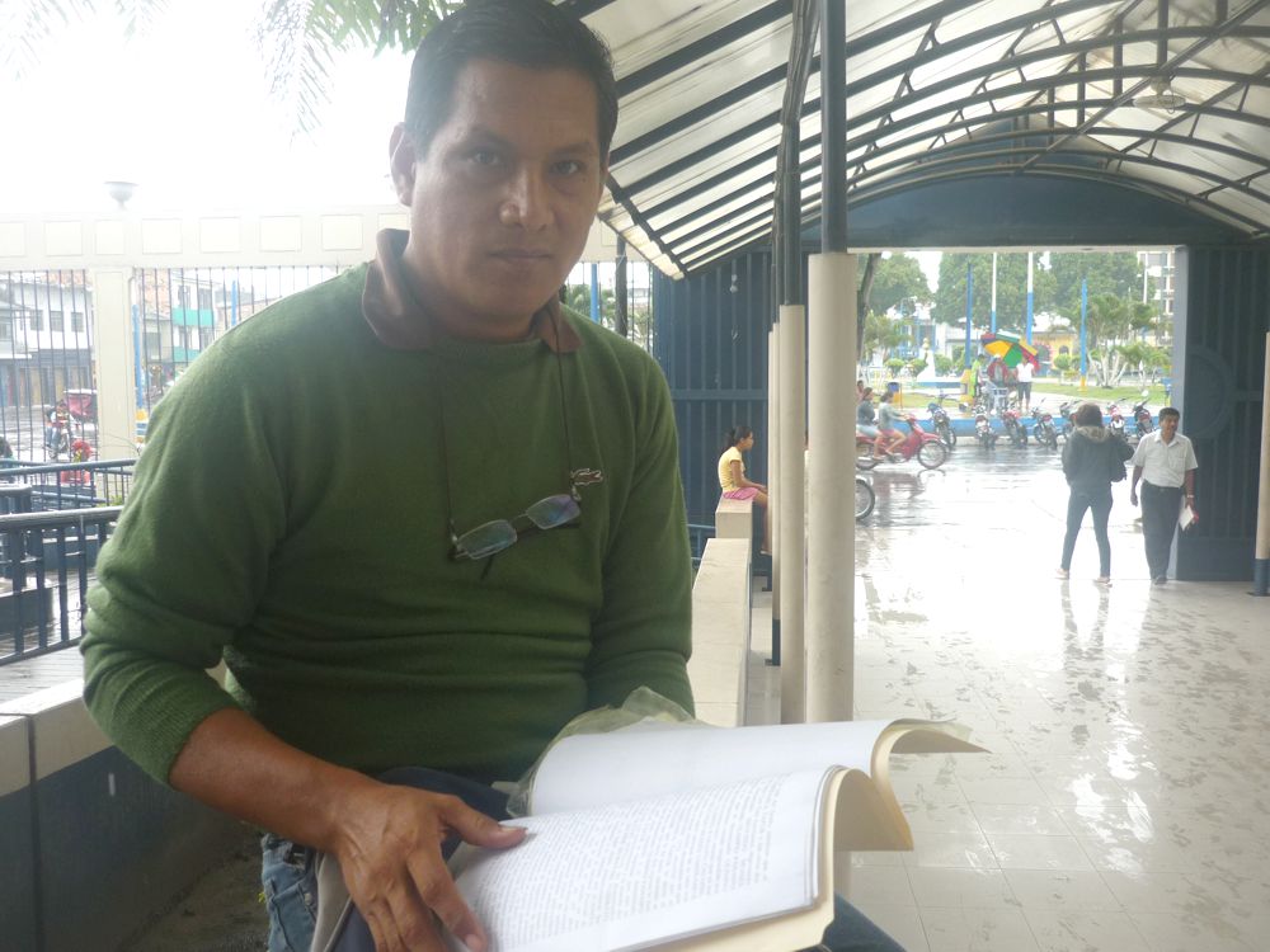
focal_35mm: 33
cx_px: 635
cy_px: 476
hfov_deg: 55.4
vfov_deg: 42.9
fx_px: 1211
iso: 100
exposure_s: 1/250
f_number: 2.8
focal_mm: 5.5
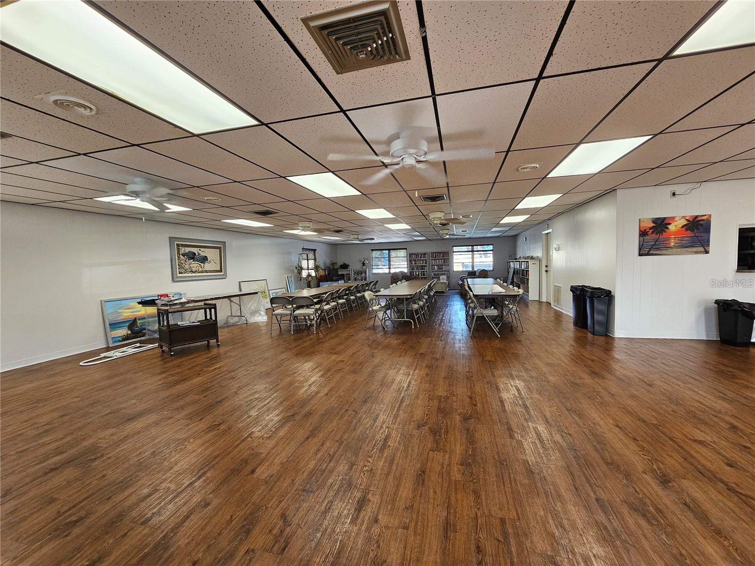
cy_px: 283
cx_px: 378
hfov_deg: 106.2
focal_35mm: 13
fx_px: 284
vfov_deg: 89.9
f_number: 2.2
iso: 125
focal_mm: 2.2
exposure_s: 1/60
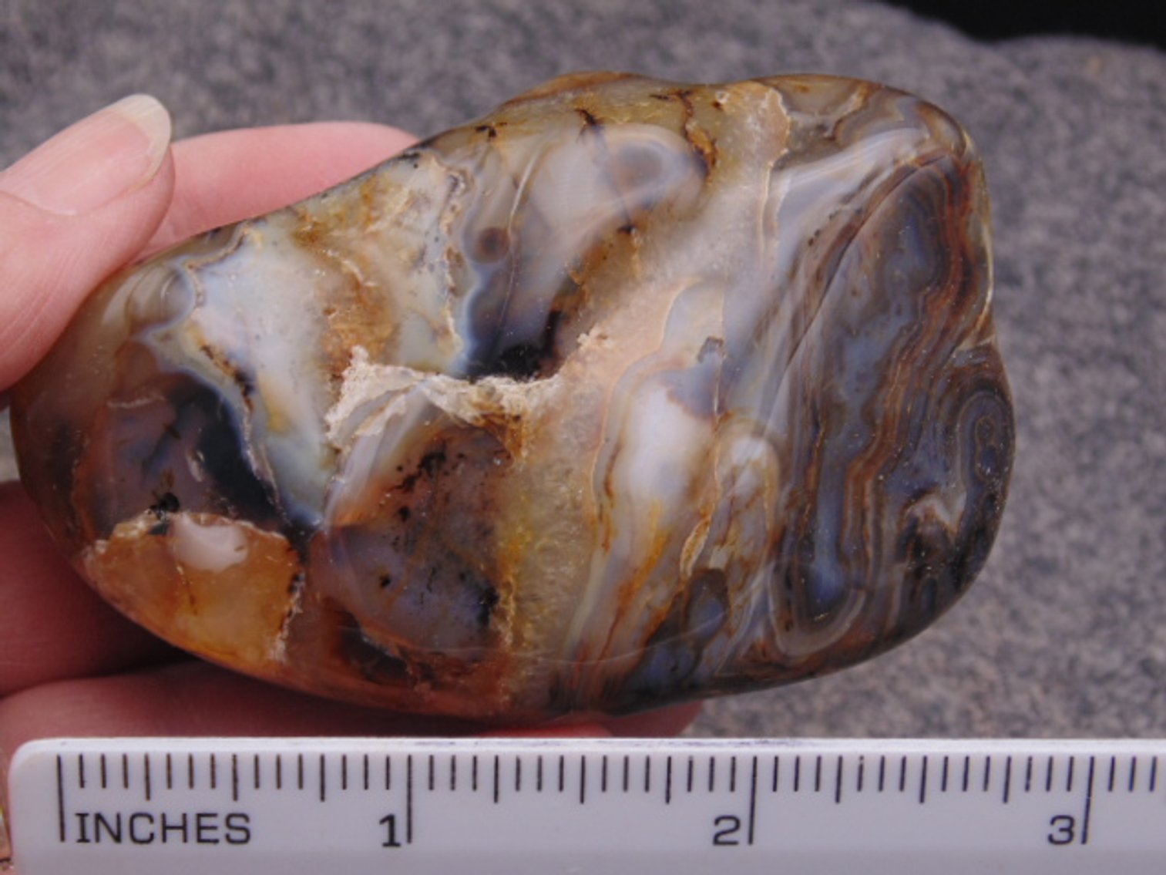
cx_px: 583
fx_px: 2661
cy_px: 438
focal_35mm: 79
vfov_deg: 18.7
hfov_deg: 24.7
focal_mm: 14.1
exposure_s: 1/50
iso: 80
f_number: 4.3
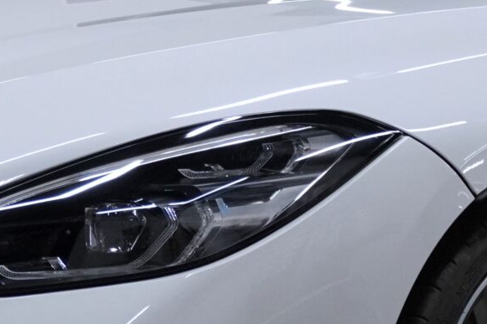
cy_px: 54
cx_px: 272
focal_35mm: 218
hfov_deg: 9.4
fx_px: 2951
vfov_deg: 6.3
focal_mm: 33
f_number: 5
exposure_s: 1/160
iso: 1250
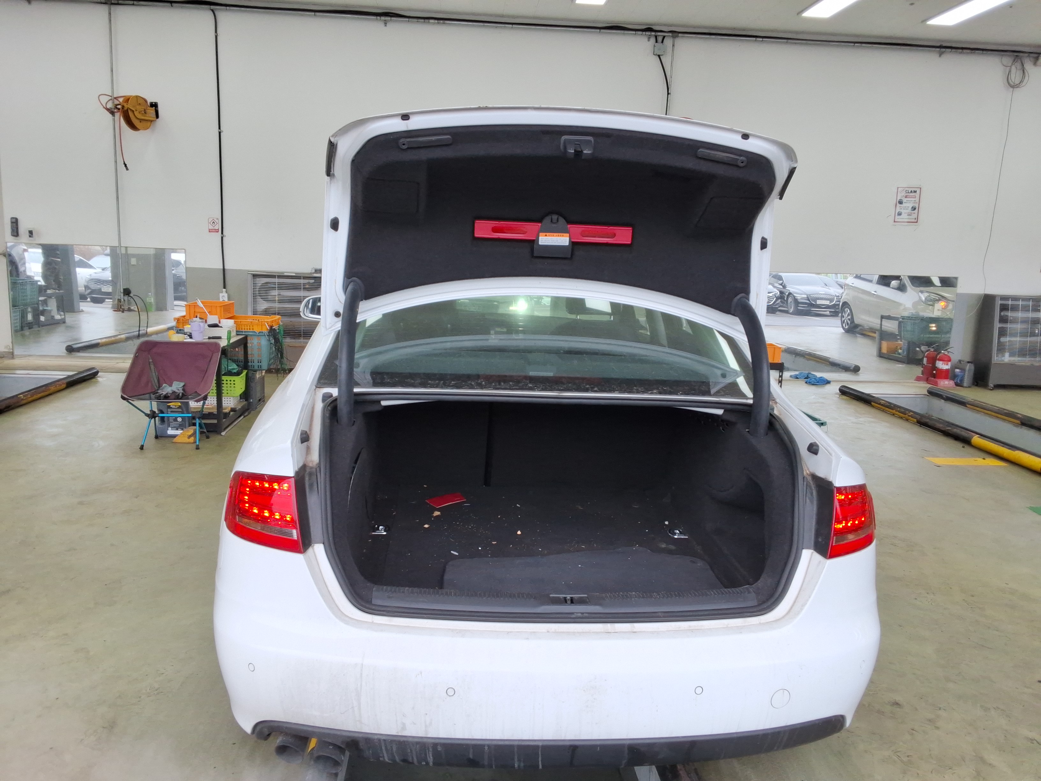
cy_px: 390
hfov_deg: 63.4
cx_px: 520
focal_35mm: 28
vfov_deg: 49.7
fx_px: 842
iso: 32
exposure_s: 1/172
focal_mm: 2.91
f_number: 1.9
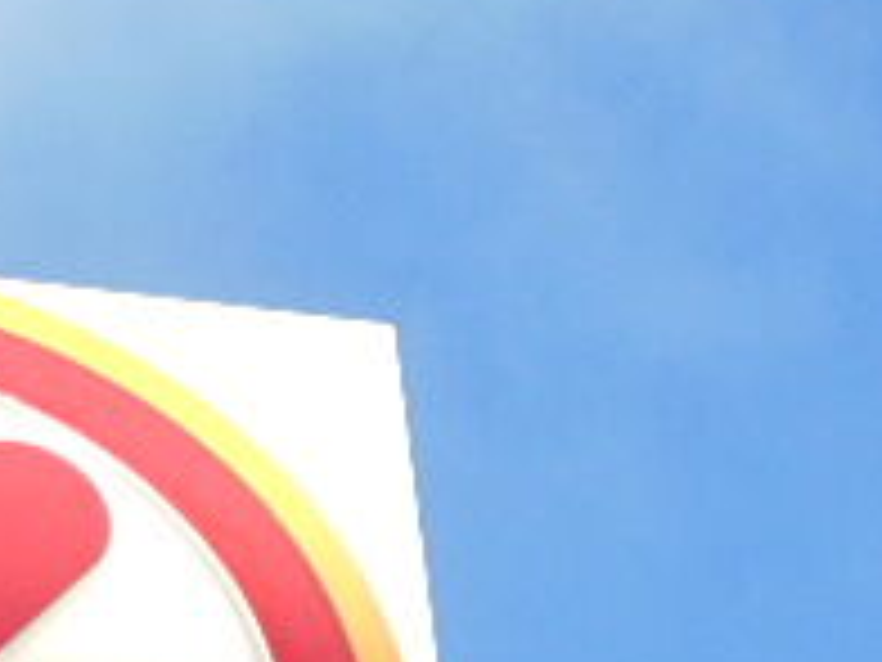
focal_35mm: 323
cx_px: -176
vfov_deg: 4.6
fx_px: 8230
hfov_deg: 6.1
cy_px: 1013
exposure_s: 1/250
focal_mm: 17.6
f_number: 5.5
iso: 100
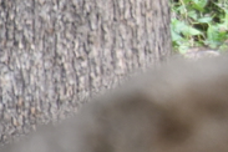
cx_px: 649
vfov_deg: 0.7
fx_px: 13261
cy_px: -135
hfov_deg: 1.0
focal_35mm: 2094
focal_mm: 300
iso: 1000
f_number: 5.6
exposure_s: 1/640
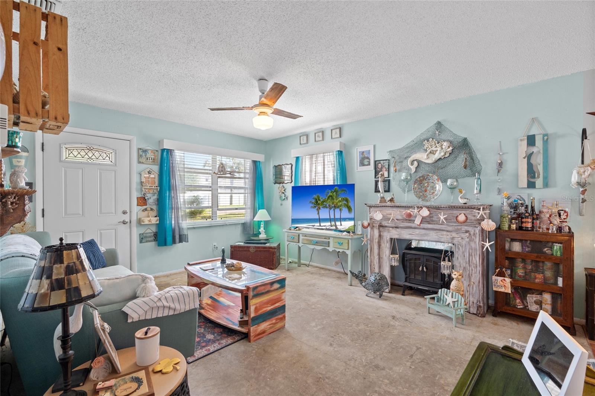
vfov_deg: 73.7
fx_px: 264
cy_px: 198
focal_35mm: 16
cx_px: 298
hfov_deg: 96.7
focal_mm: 16
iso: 250
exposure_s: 1/1.25
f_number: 9
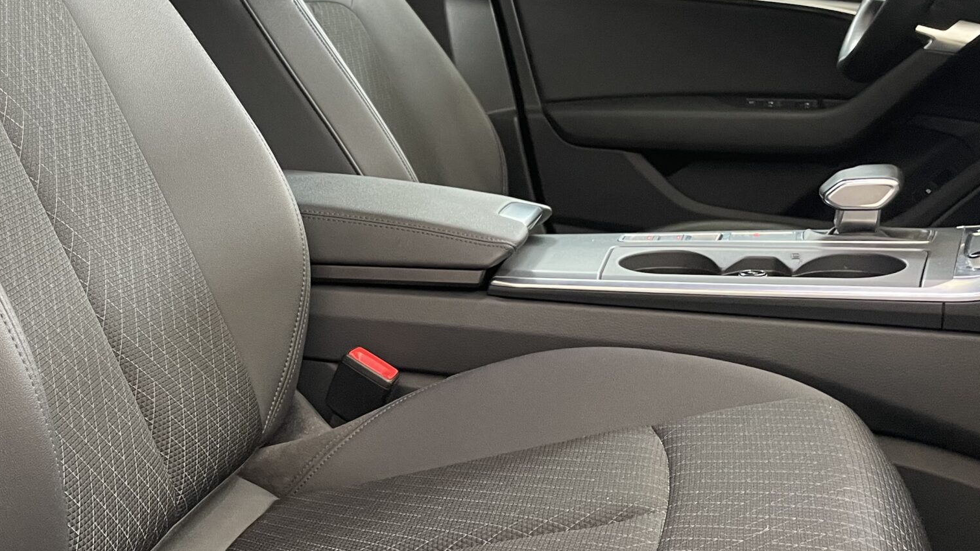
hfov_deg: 41.6
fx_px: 1247
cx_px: 241
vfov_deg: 24.8
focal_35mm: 48
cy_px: 185
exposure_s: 1/60
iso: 200
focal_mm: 4.2
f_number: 1.6
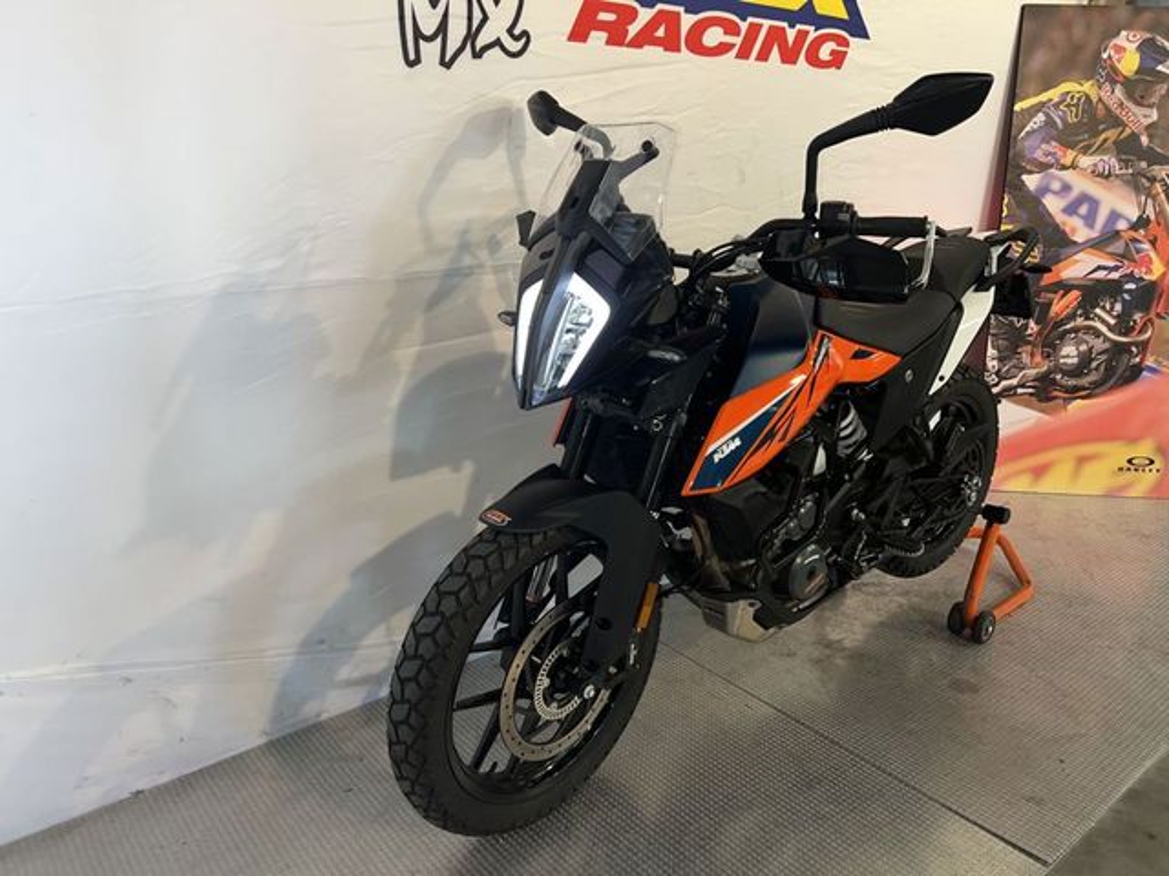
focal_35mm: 26
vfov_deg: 53.1
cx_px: 584
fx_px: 878
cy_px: 438
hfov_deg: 67.3
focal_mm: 5.7
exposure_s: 1/45
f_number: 1.5
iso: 50
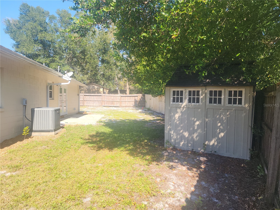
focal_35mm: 23
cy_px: 105
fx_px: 186
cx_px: 140
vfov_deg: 58.9
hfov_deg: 73.9
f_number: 1.8
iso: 12
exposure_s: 1/375
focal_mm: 6.4
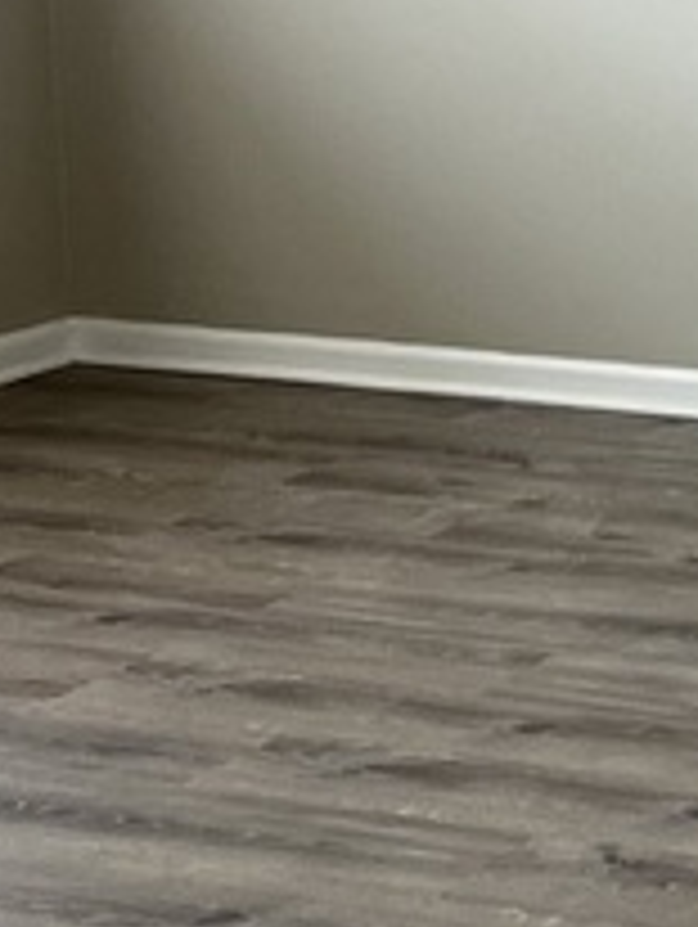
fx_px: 3649
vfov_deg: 14.5
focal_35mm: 136
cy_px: 518
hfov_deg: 10.4
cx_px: 1148
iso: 80
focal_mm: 5.1
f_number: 1.6
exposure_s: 1/120
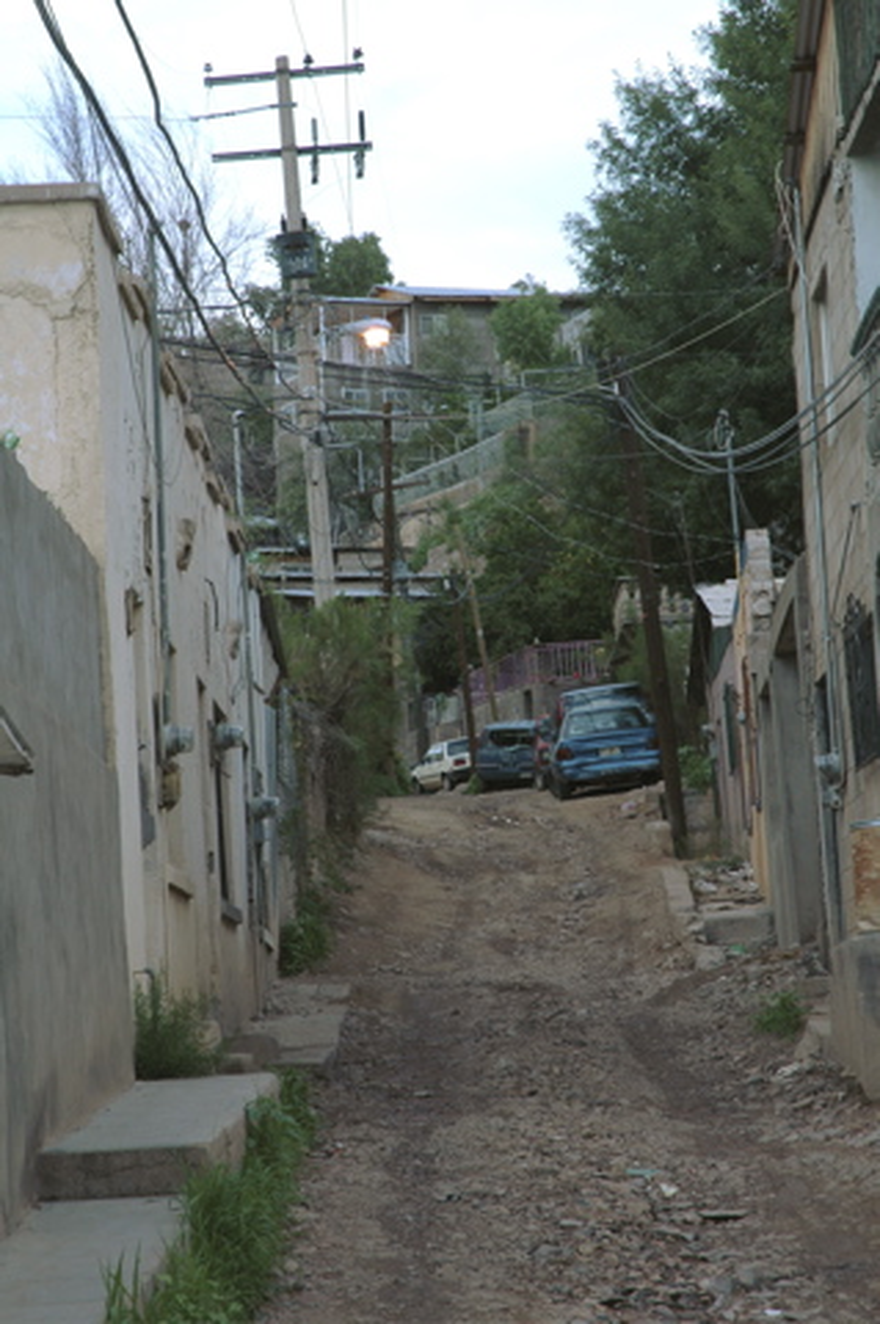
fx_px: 3858
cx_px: 440
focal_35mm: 105
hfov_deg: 13.0
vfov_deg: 19.5
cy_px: 662
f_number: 9
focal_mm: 70
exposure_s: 1/320
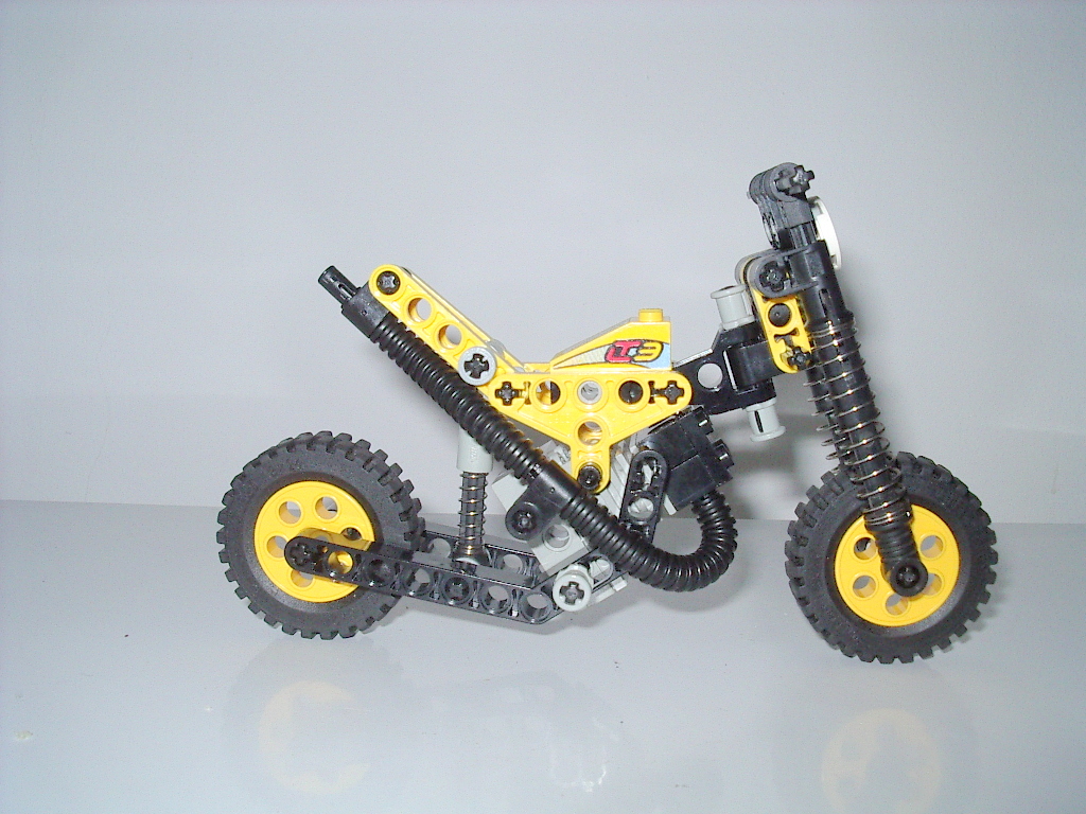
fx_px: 1192
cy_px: 407
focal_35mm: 38
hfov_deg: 49.0
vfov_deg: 37.7
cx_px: 543
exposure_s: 1/60
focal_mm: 5.8
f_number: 4.8
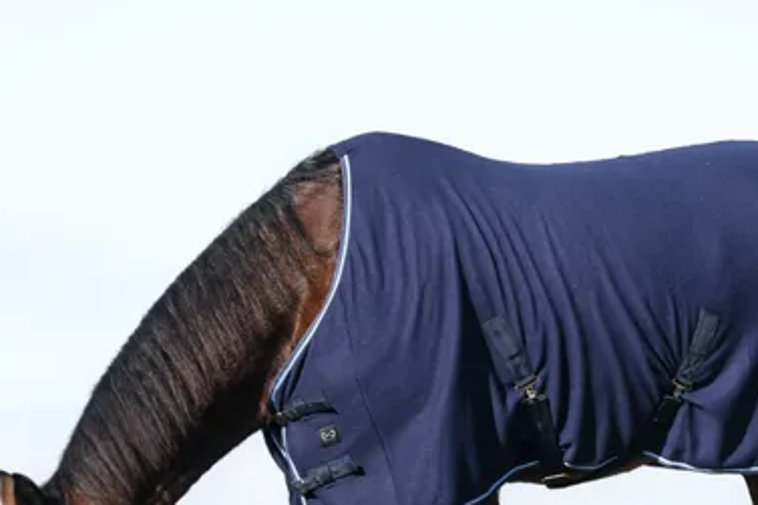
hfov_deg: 5.3
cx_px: 384
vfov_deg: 3.5
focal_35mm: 388
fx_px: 8166
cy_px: 399
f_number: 5.6
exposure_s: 1/2000
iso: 800
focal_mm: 121.9
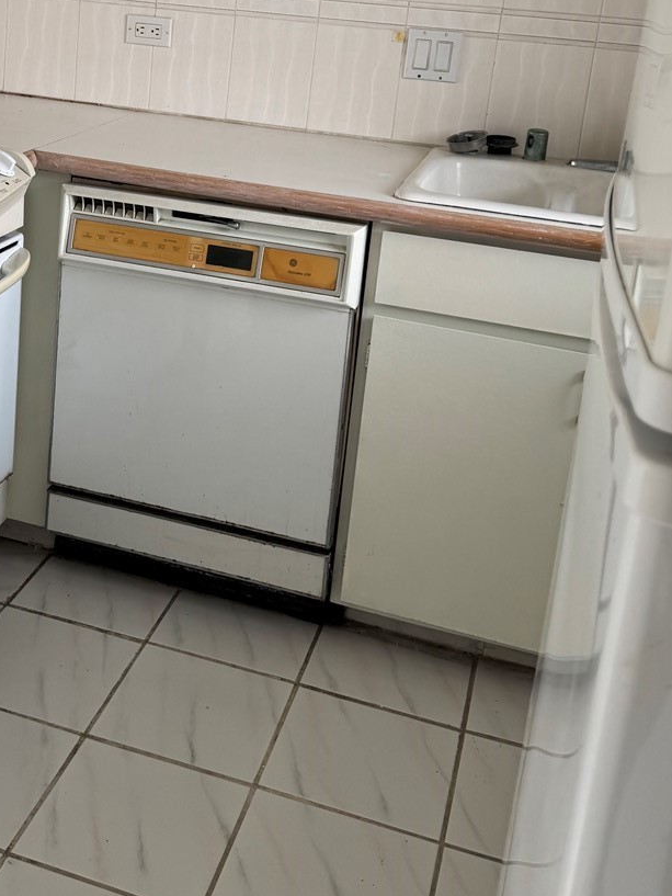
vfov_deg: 39.3
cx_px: 136
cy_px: 222
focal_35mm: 47
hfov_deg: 30.2
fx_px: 1216
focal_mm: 6.76
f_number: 1.78
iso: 64
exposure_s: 1/121
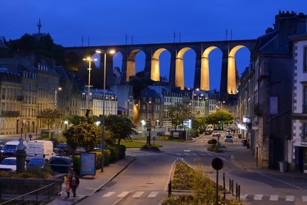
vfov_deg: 19.5
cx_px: 154
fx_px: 597
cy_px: 102
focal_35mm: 70
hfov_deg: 28.8
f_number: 4
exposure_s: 1/8
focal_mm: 70
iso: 1600
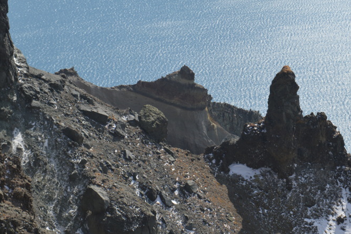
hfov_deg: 16.0
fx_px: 1245
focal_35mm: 128
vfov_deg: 10.7
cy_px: 86
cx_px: 244
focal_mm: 55
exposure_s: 1/250
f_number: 8
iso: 100
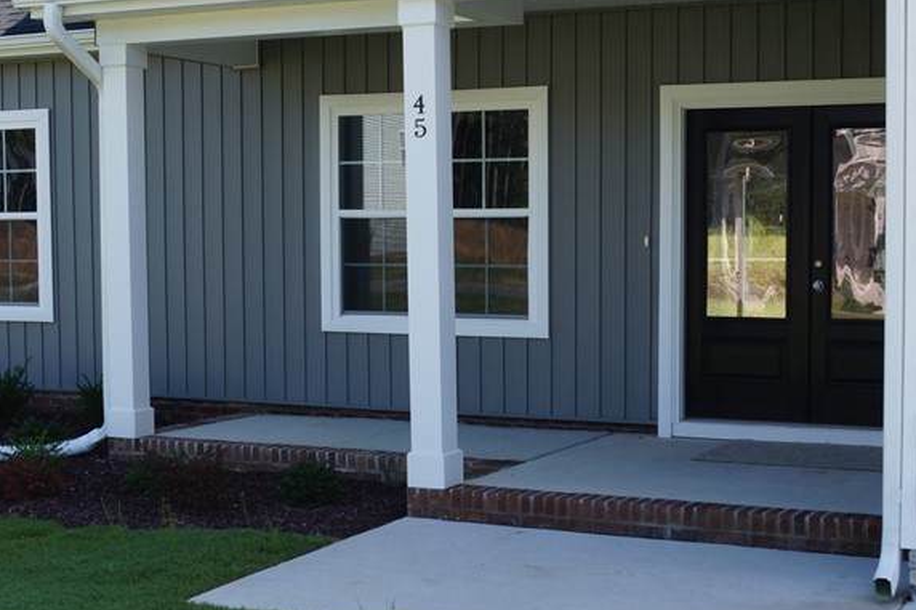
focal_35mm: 57
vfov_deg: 23.8
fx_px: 1450
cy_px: 311
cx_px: 535
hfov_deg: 35.0
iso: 100
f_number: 10
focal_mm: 20
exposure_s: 1/100
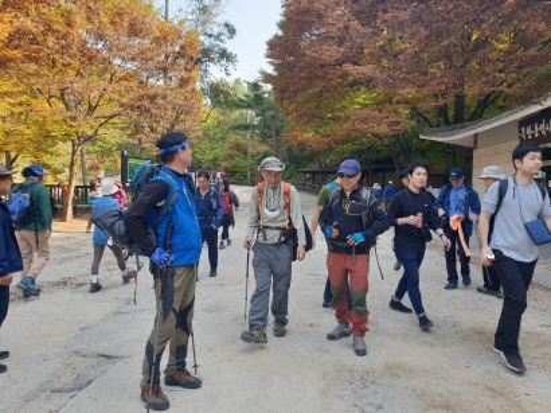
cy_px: 206
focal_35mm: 26
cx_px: 276
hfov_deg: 67.3
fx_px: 414
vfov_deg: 53.0
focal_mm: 4.3
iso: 50
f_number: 2.4
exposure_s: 1/162
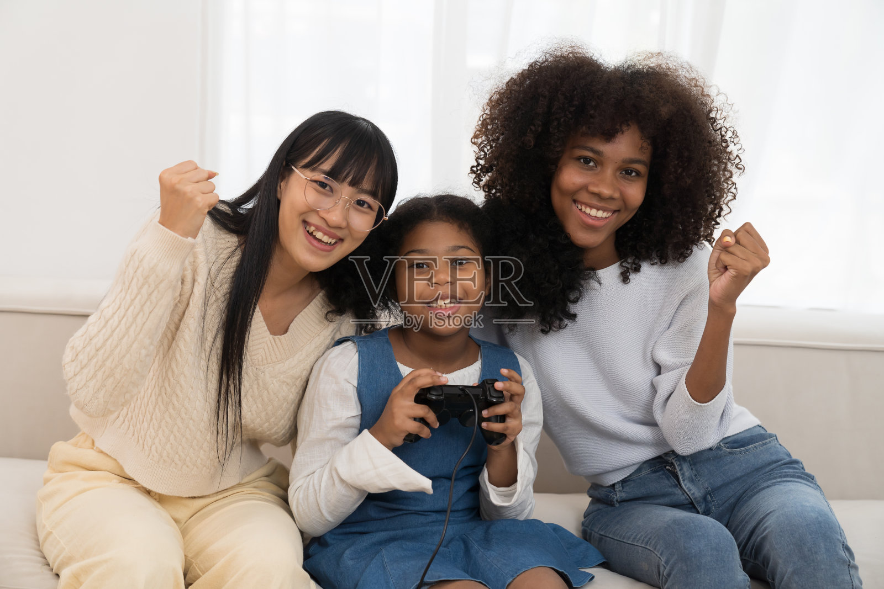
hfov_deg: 33.9
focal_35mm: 59
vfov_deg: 23.0
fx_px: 1449
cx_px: 442
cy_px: 294
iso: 640
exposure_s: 1/320
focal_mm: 59
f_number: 3.2
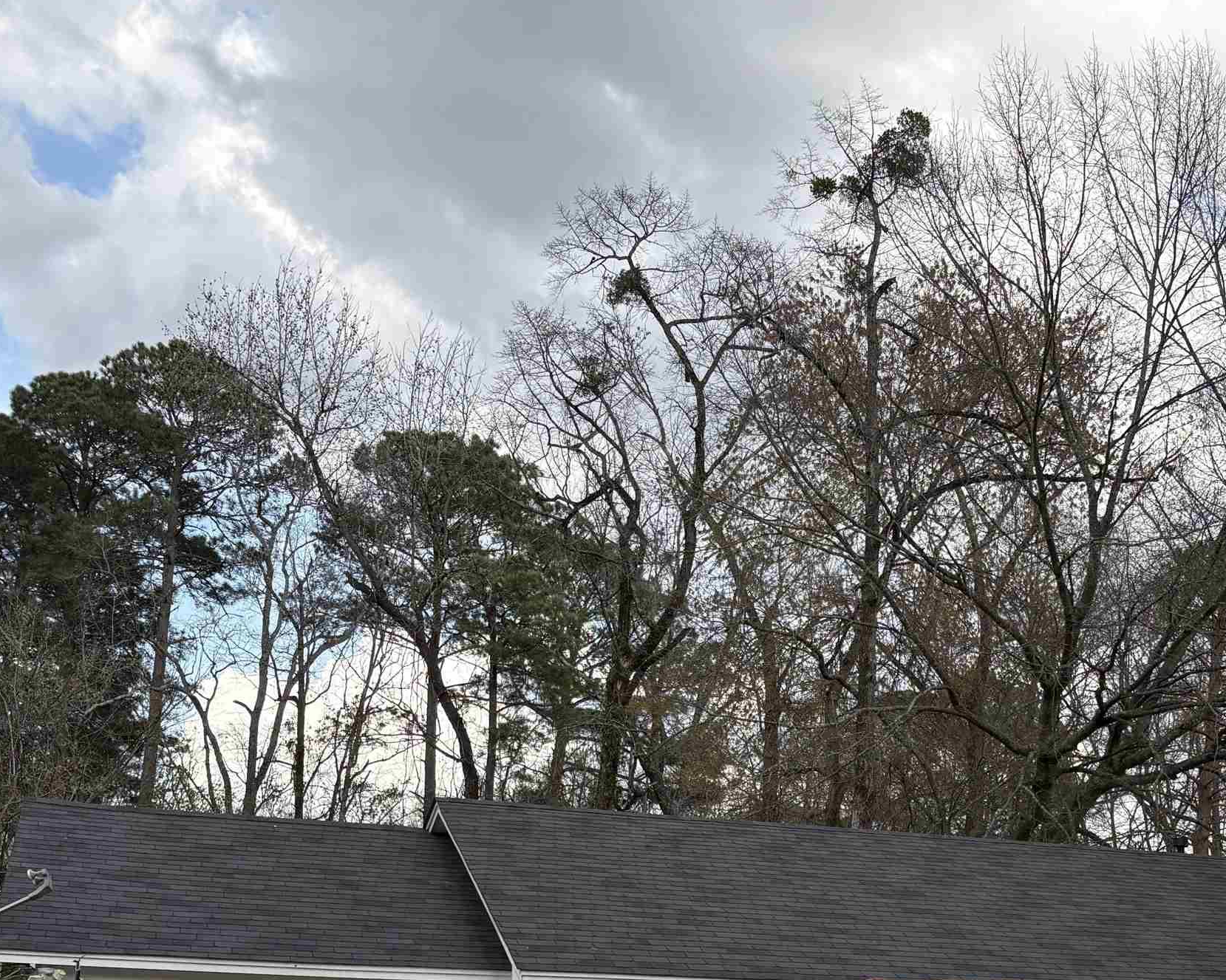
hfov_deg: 39.2
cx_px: 789
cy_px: 797
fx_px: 1705
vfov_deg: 31.2
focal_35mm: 47
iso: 50
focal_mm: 5.96
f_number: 1.6
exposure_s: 1/1239
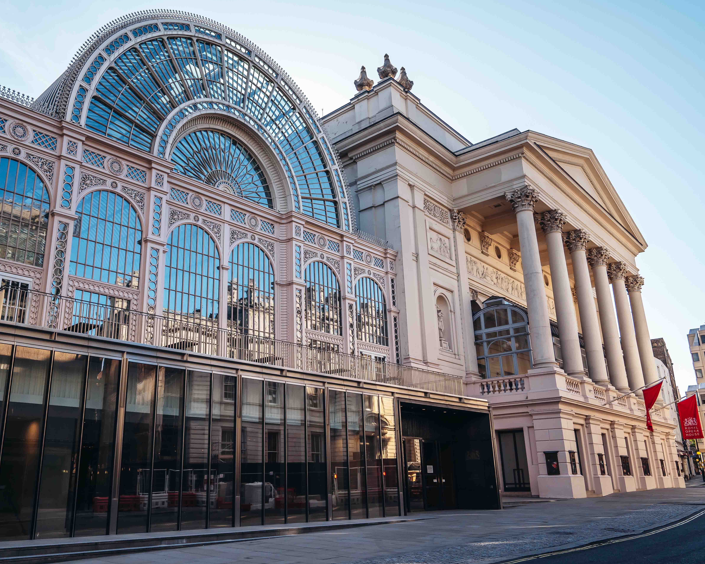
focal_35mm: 30
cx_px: 295
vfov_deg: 48.5
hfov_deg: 58.5
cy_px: 277
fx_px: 626
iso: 400
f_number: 5
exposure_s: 1/800
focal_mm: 26
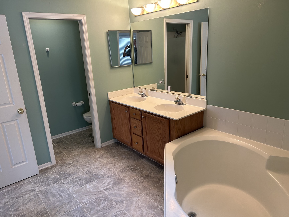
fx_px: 217
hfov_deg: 67.3
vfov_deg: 53.1
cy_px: 108
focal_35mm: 26
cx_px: 144
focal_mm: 5.7
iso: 80
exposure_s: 1/60
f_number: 1.5
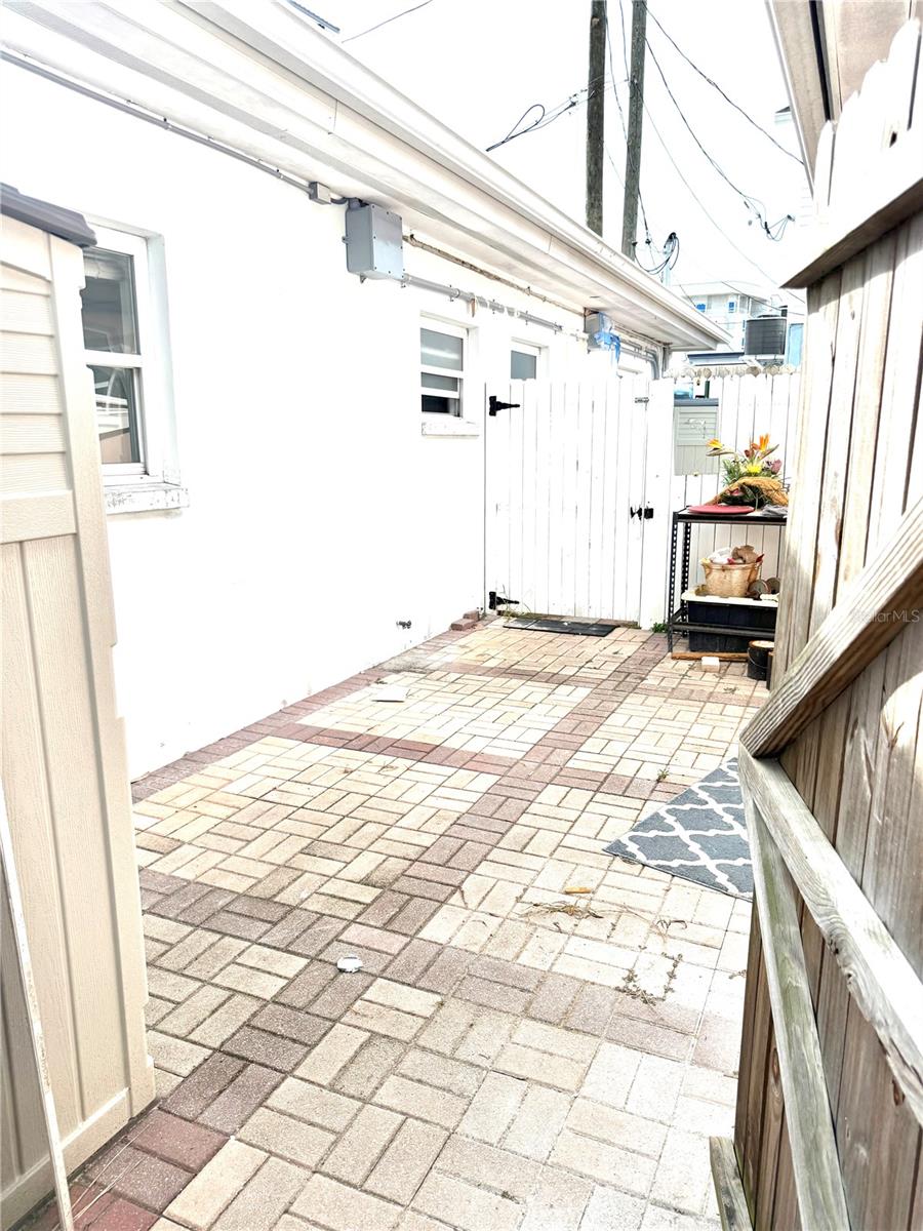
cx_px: 462
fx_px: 853
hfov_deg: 56.8
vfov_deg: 71.6
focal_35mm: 24
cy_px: 616
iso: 100
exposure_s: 1/3953
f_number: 1.78
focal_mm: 6.76
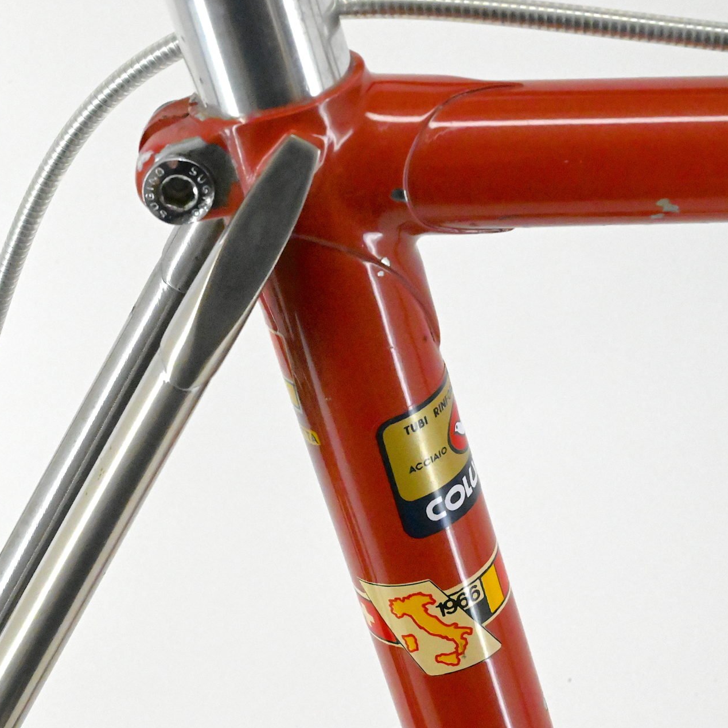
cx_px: 277
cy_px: 362
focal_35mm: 90
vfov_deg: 19.3
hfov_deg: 19.3
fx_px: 2141
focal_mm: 70
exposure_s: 1/640
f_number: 20
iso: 25600
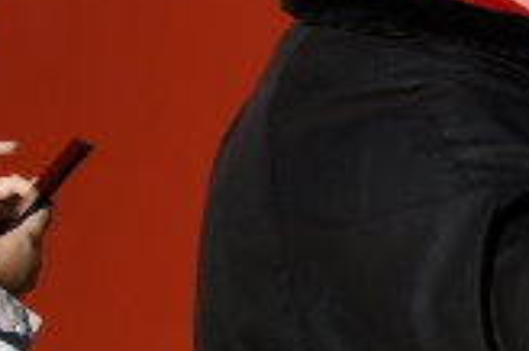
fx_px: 2011
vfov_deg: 10.0
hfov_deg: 12.4
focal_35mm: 137
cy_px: 219
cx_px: 1197
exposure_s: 1/320
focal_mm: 28
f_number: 22
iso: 800
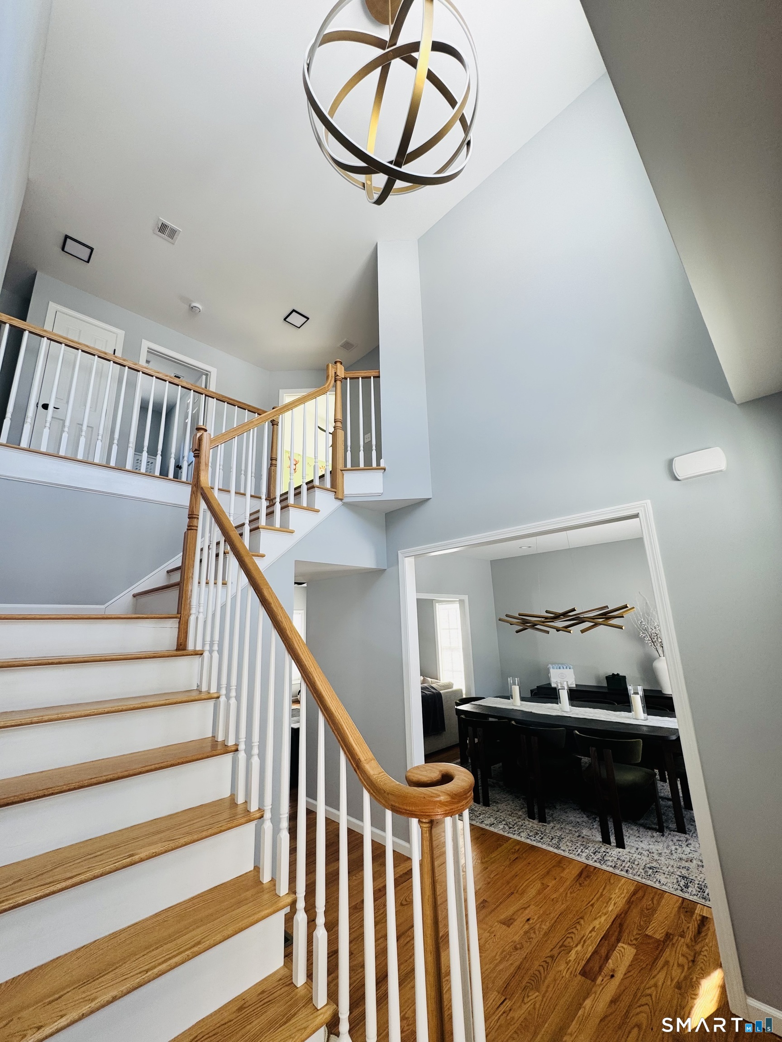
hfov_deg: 85.7
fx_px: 422
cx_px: 391
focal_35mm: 14
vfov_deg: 102.1
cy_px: 521
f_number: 2.2
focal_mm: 2.22
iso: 40
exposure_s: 1/100
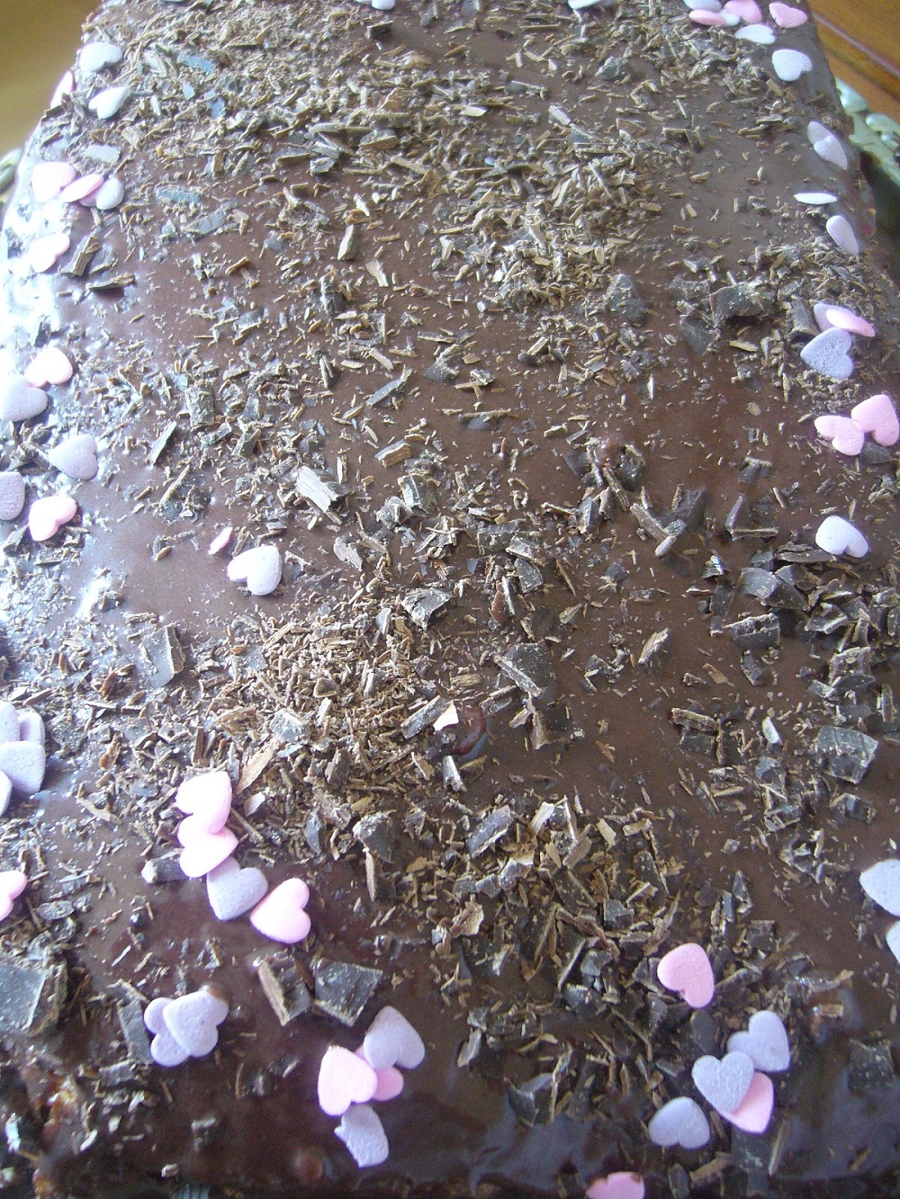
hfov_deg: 40.7
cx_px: 450
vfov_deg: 52.6
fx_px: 1213
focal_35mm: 35
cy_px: 600
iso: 160
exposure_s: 1/13
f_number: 2.8
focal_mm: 5.8
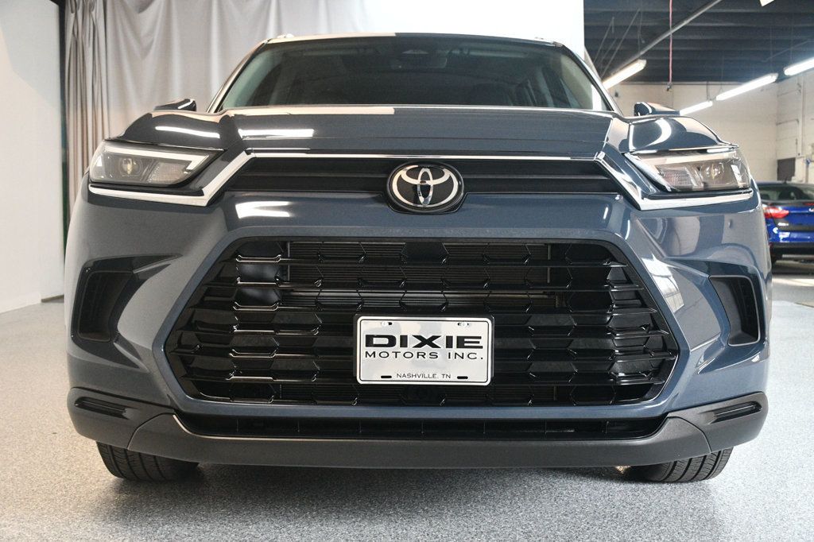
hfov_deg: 48.5
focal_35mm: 40
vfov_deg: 33.4
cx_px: 407
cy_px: 271
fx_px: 904
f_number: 4
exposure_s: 1/125
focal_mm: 27
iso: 2800
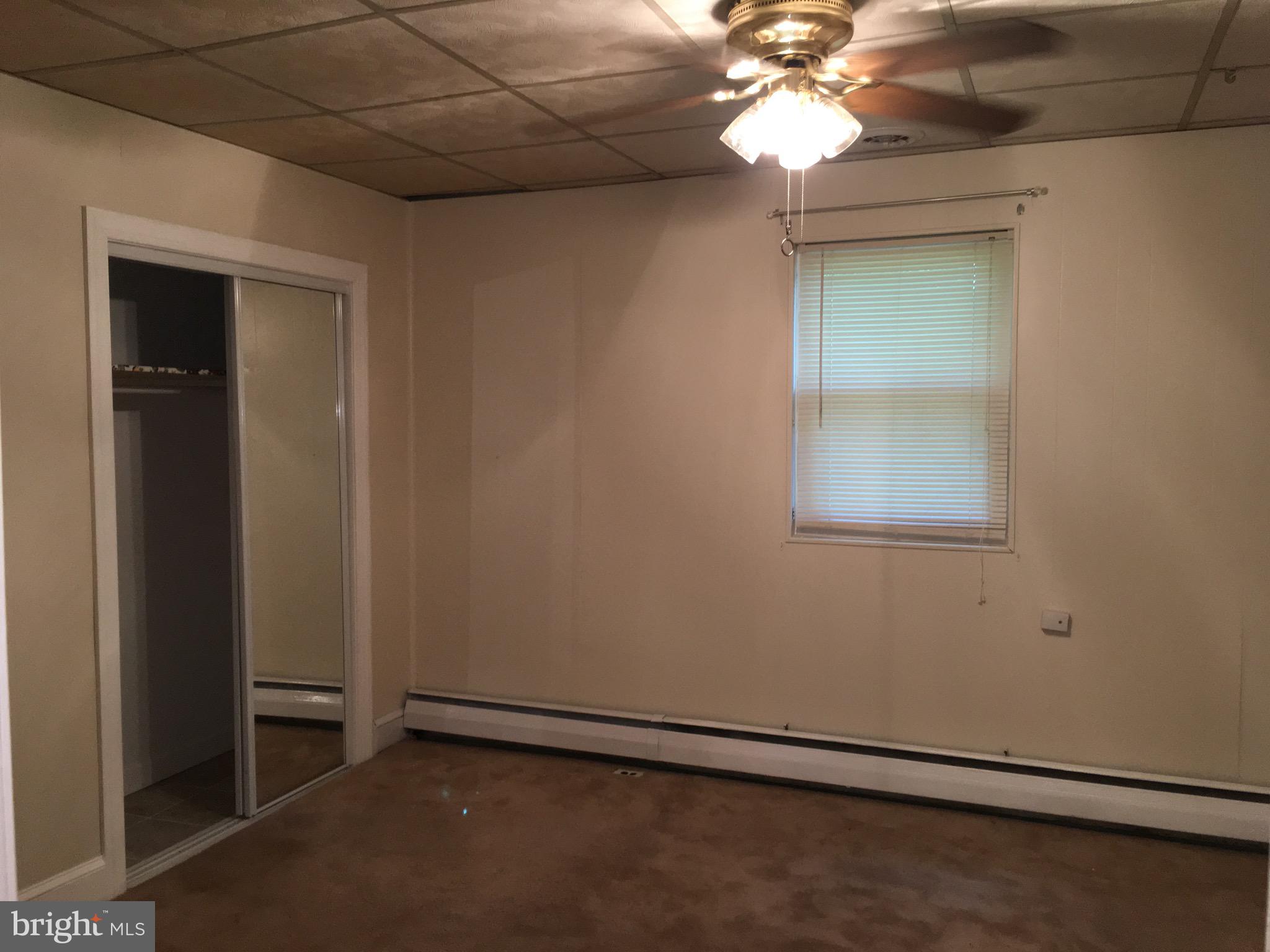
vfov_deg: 48.2
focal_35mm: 29
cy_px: 476
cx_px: 635
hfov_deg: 61.7
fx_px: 1064
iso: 100
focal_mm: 4.15
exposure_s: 1/30
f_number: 2.2
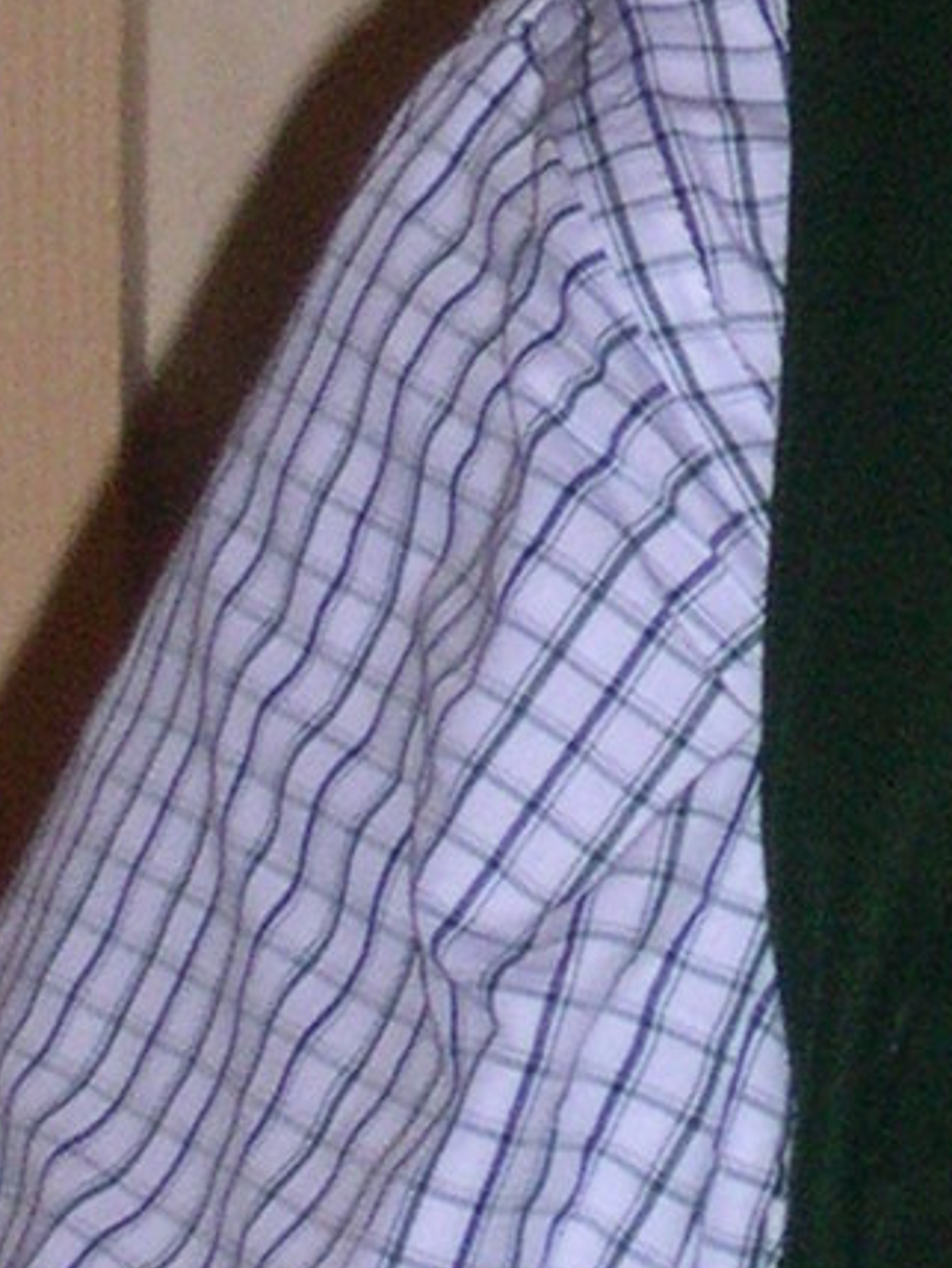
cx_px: 2049
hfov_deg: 2.5
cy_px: 80
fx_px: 22137
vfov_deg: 3.3
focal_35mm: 604
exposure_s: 1/60
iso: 320
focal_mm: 24
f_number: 4.9
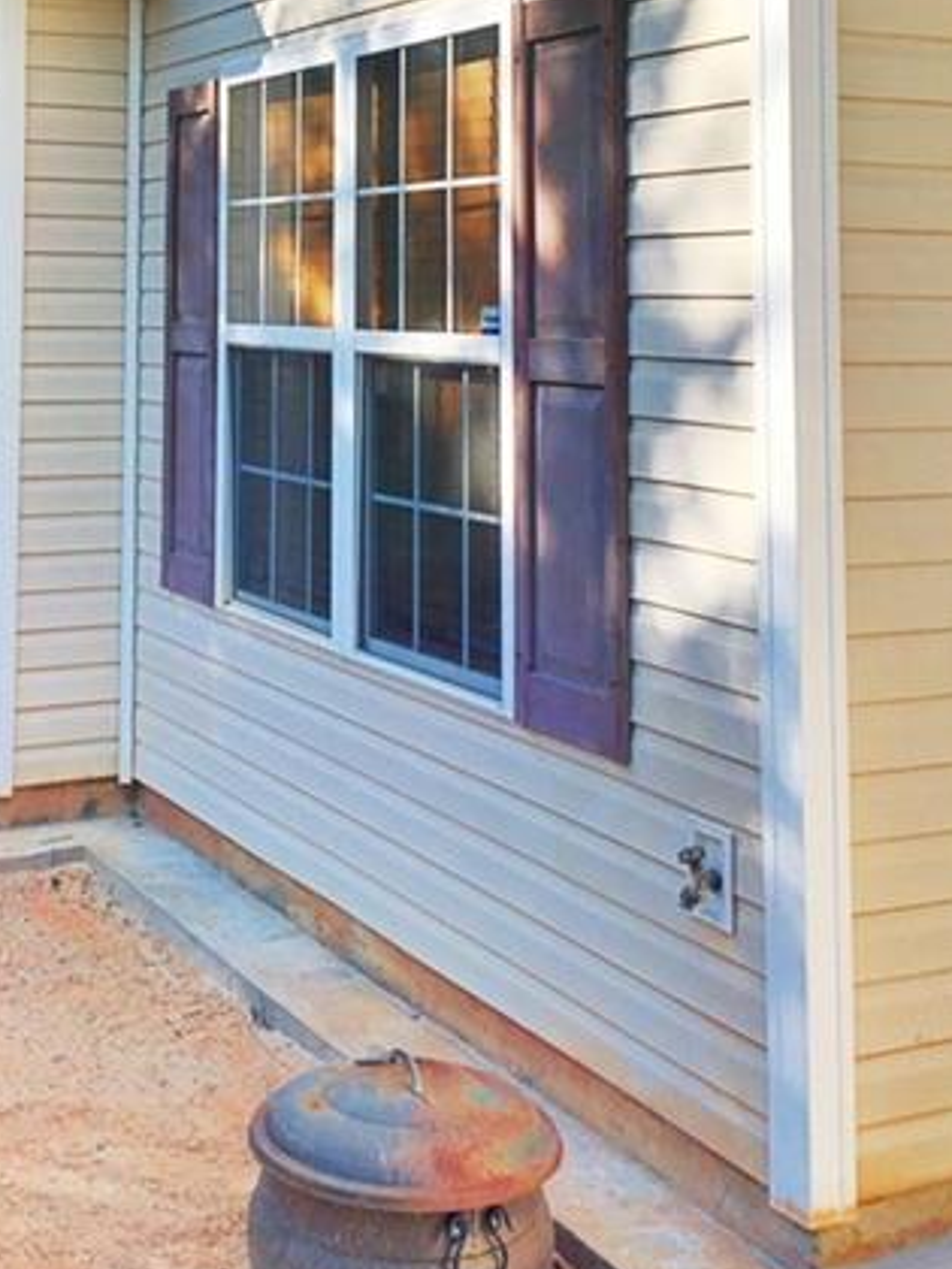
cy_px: 193
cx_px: 266
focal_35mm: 53
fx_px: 1943
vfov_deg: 34.7
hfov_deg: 27.2
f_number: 2.2
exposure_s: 1/1148
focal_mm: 4.15
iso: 25
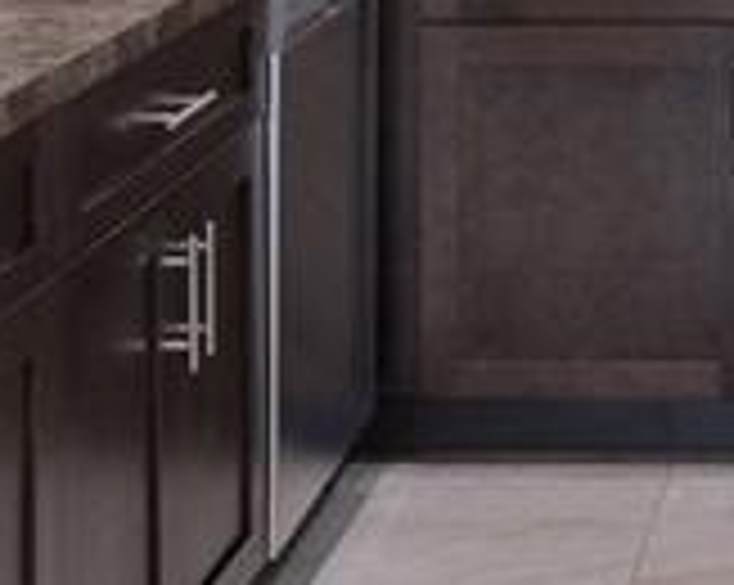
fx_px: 2494
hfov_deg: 16.0
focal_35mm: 115
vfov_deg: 12.8
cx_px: 919
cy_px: -234
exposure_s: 1/1.25
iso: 640
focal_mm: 13
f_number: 8
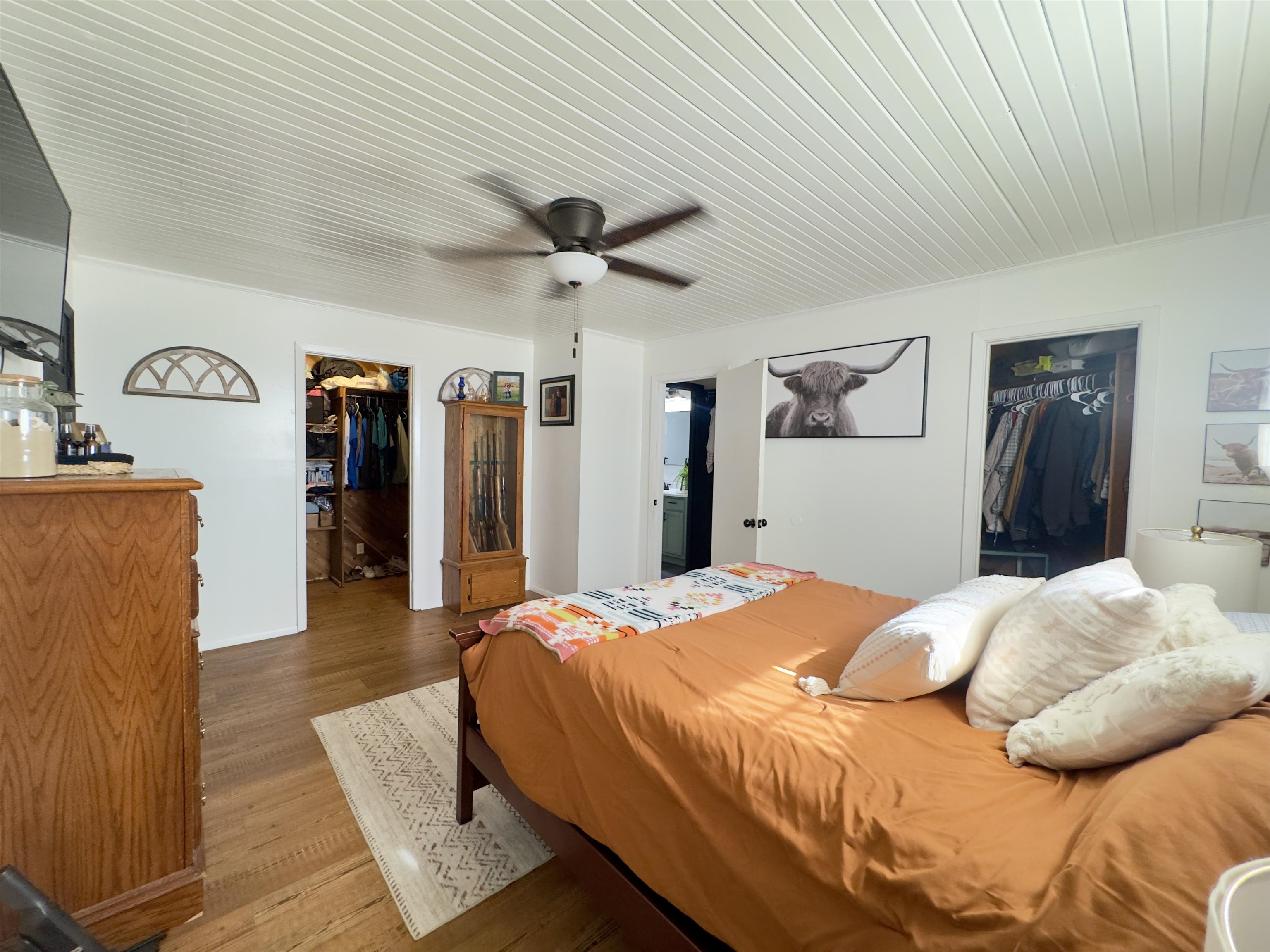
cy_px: 476
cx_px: 635
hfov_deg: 102.1
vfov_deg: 85.7
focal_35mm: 14
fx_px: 514
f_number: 2.2
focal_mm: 2.22
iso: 400
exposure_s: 1/60
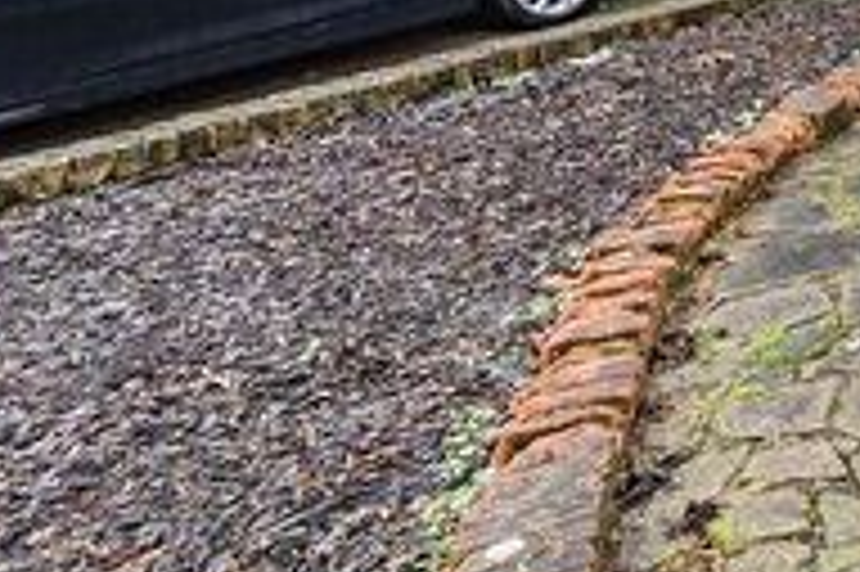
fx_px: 1050
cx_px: 1441
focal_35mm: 44
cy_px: -263
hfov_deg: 25.0
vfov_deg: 24.4
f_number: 9
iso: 320
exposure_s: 1/40
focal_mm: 12
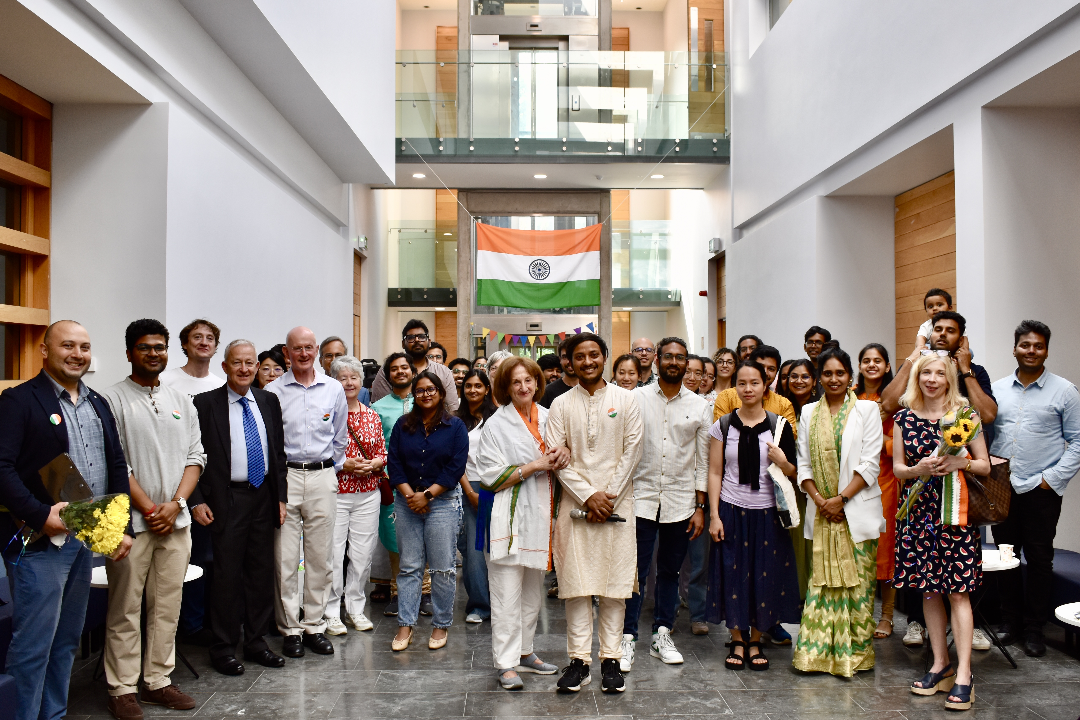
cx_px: 540
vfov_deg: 41.7
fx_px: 945
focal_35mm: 32
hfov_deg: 59.5
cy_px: 360
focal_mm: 21
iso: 400
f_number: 5
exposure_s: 1/100
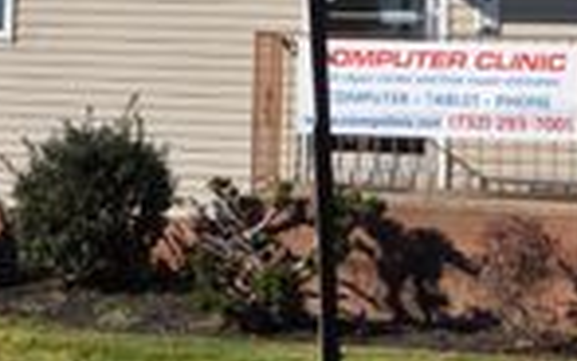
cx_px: 290
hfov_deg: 24.9
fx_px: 1306
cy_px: -179
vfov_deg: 14.7
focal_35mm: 83
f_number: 11
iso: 200
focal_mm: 16
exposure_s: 1/500
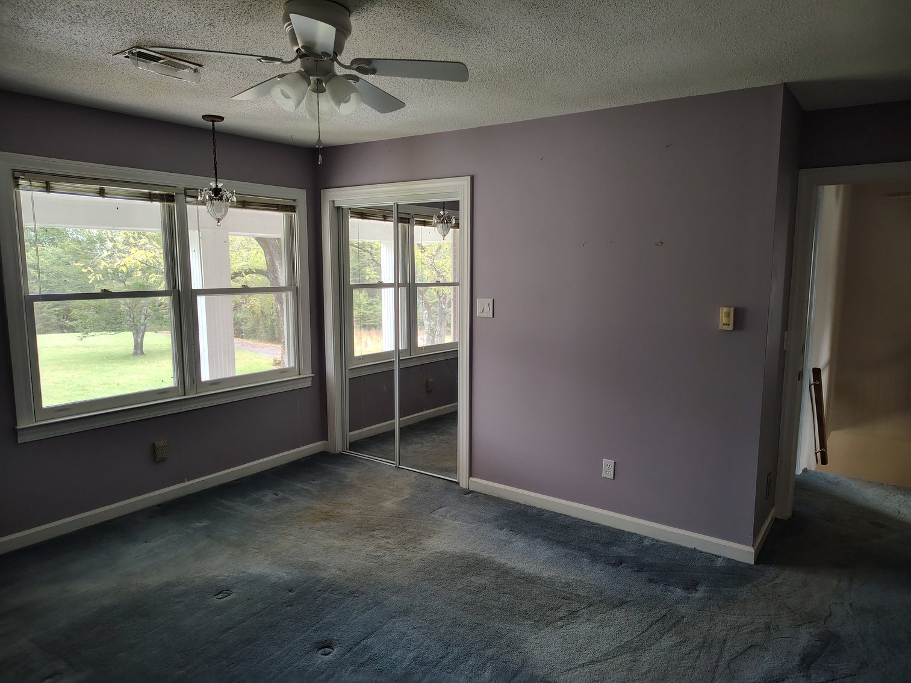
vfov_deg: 56.8
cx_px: 456
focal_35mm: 24
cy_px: 342
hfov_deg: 71.6
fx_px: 632
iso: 652
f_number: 1.8
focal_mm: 5.56
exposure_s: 1/60
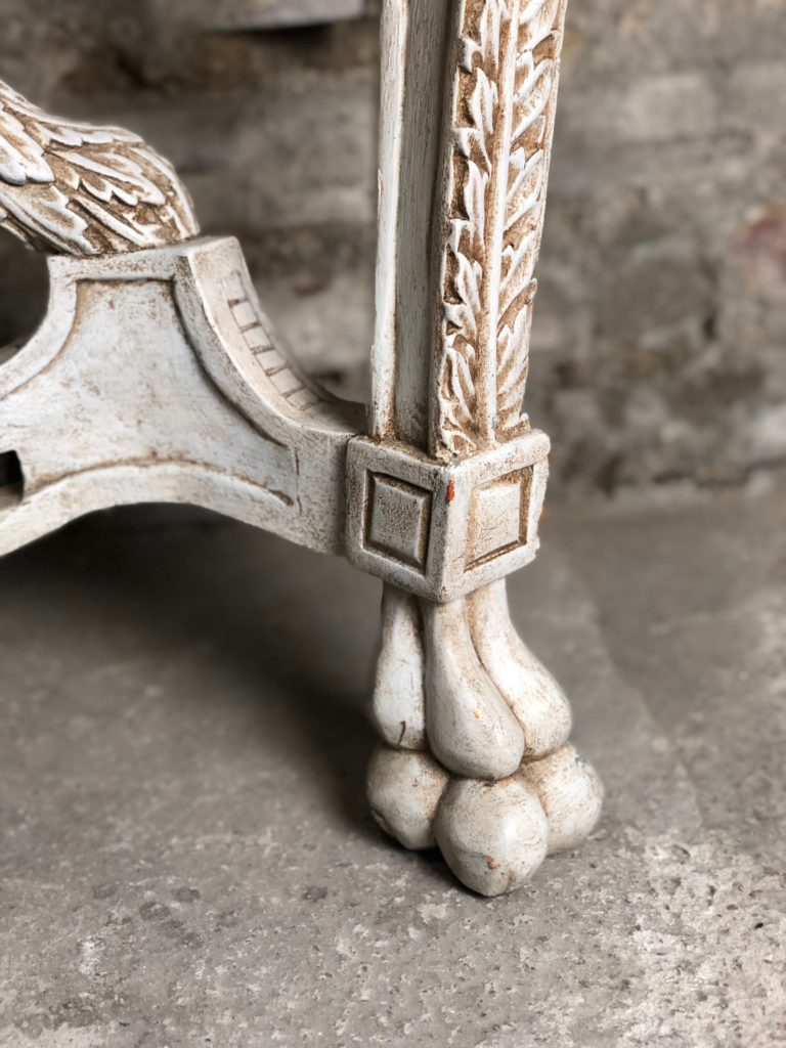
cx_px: 393
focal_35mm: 52
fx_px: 1574
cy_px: 524
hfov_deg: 28.0
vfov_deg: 36.8
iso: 80
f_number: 2.4
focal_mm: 6
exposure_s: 1/50
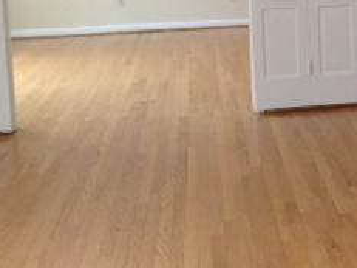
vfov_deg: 15.0
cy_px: -3
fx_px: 1000
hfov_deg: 18.9
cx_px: 456
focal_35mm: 97
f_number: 2.4
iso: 50
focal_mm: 4.28
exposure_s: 1/40
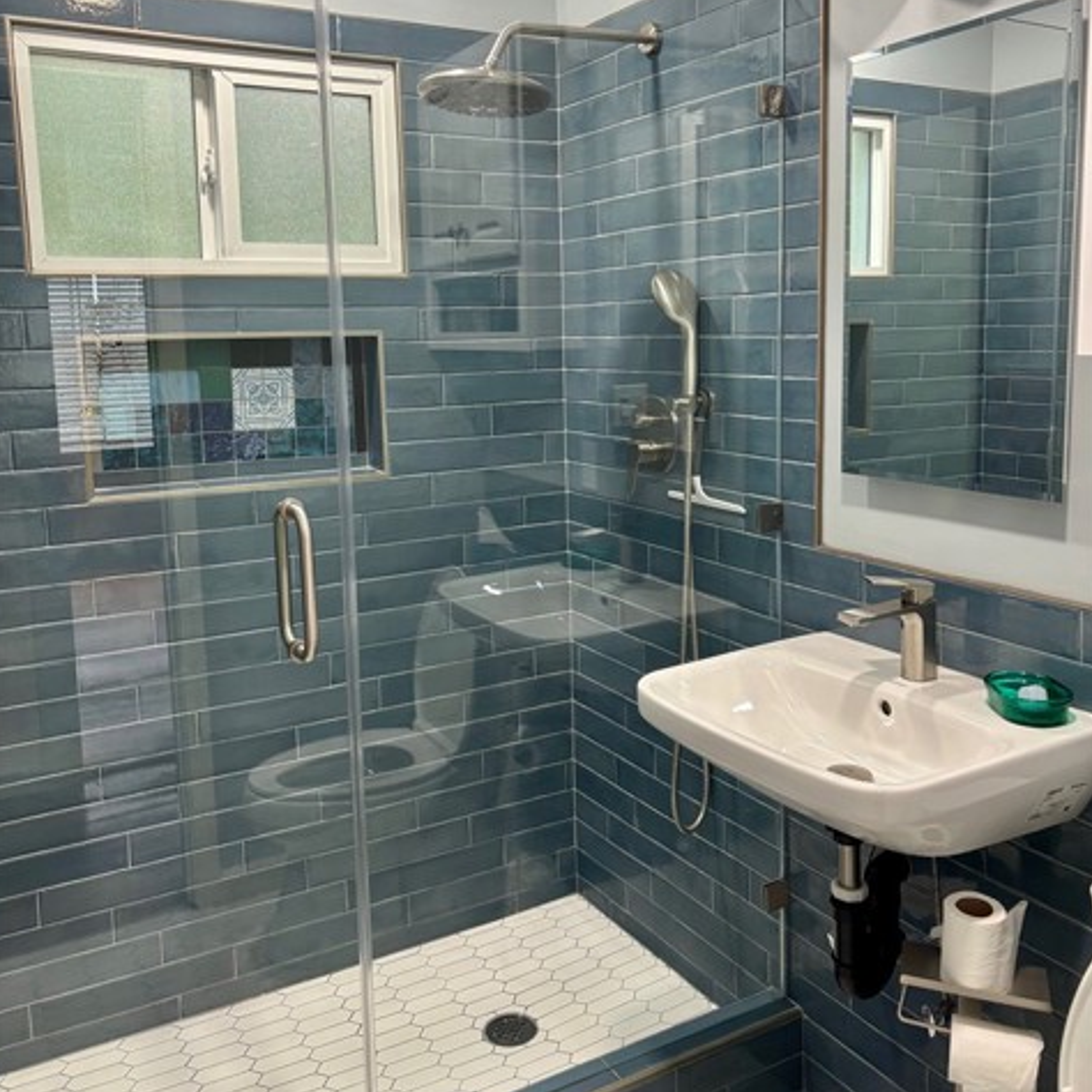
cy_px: 454
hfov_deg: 52.5
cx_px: 546
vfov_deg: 52.3
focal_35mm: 31
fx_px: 1106
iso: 125
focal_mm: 5.96
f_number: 1.6
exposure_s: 1/60
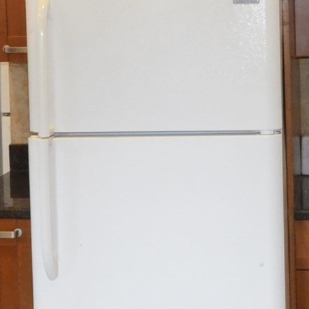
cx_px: 246
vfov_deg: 18.2
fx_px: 949
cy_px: 37
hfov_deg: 18.3
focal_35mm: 94
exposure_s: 1/100
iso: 3200
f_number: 7.1
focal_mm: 16
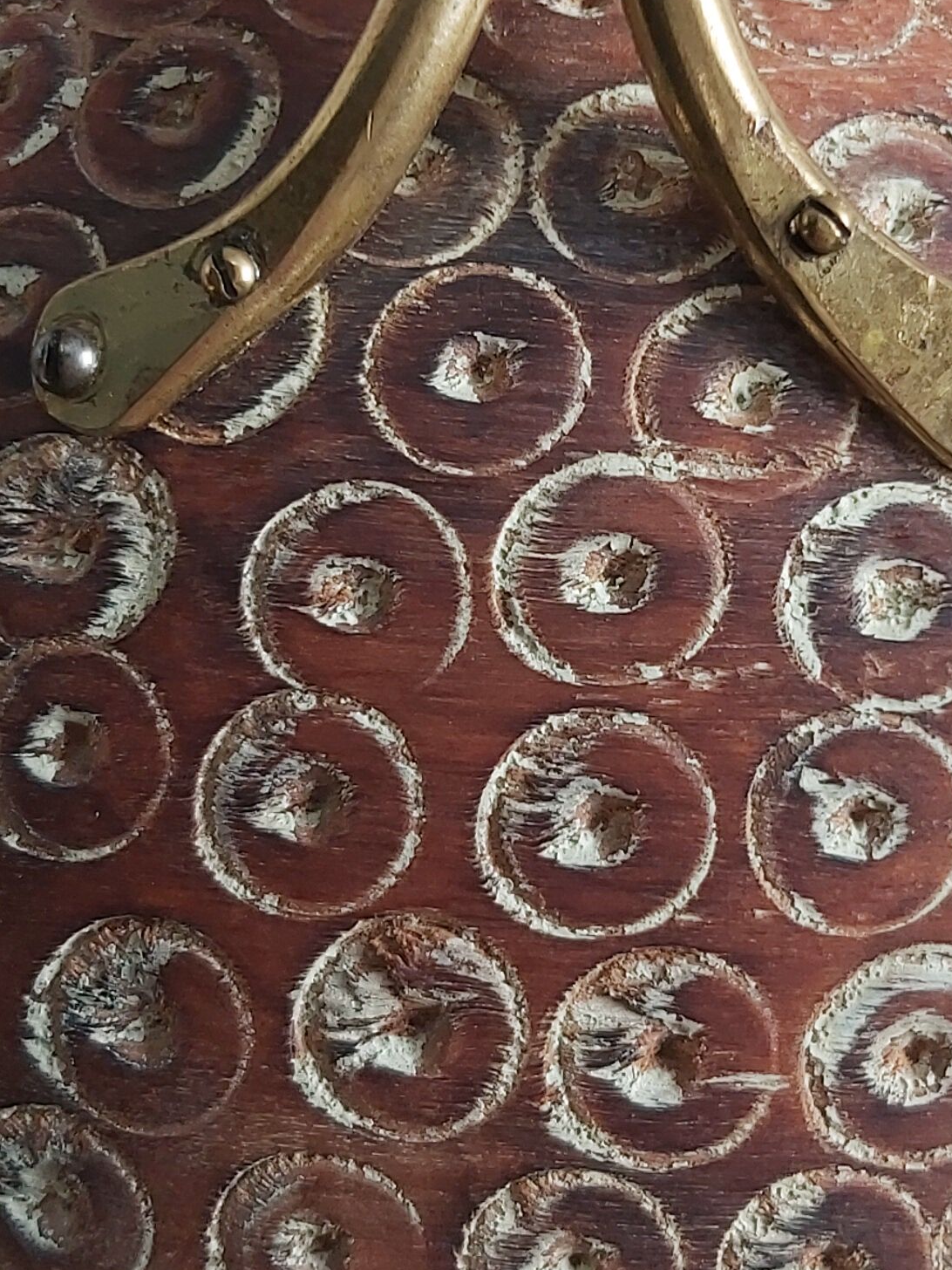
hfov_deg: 20.4
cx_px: 578
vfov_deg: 27.0
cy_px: 491
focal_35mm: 72
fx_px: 2640
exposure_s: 1/60
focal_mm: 3.92
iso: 64
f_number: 1.7
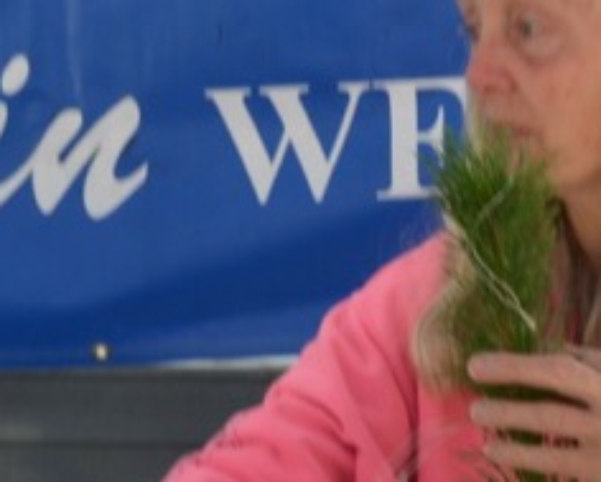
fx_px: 2171
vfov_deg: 12.6
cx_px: 626
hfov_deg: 15.4
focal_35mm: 122
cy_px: 380
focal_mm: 20
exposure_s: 1/50
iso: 400
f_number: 5.6
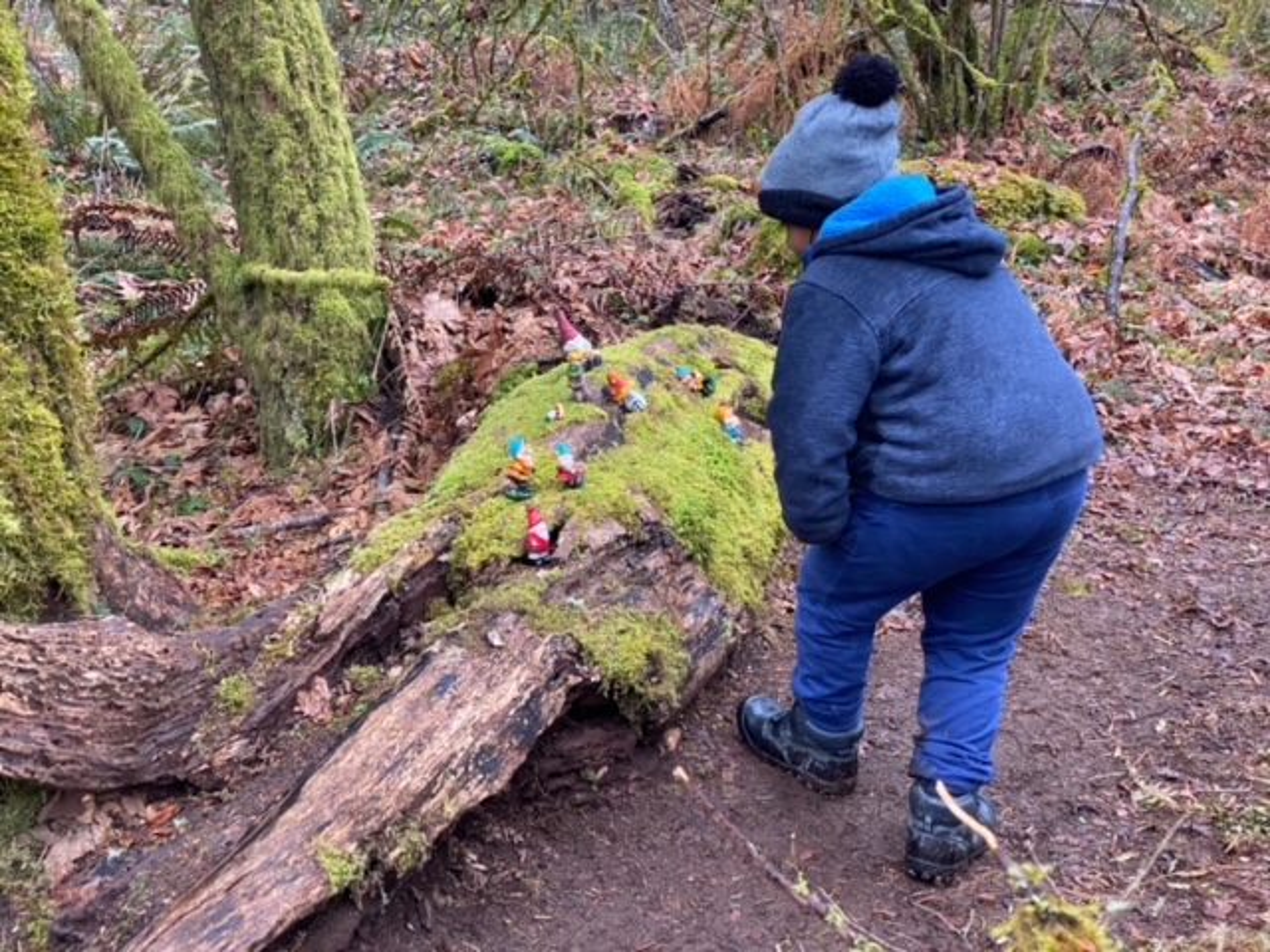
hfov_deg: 36.8
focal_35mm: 52
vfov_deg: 28.0
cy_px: 476
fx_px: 1908
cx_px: 635
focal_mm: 6
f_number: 2
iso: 125
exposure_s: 1/121
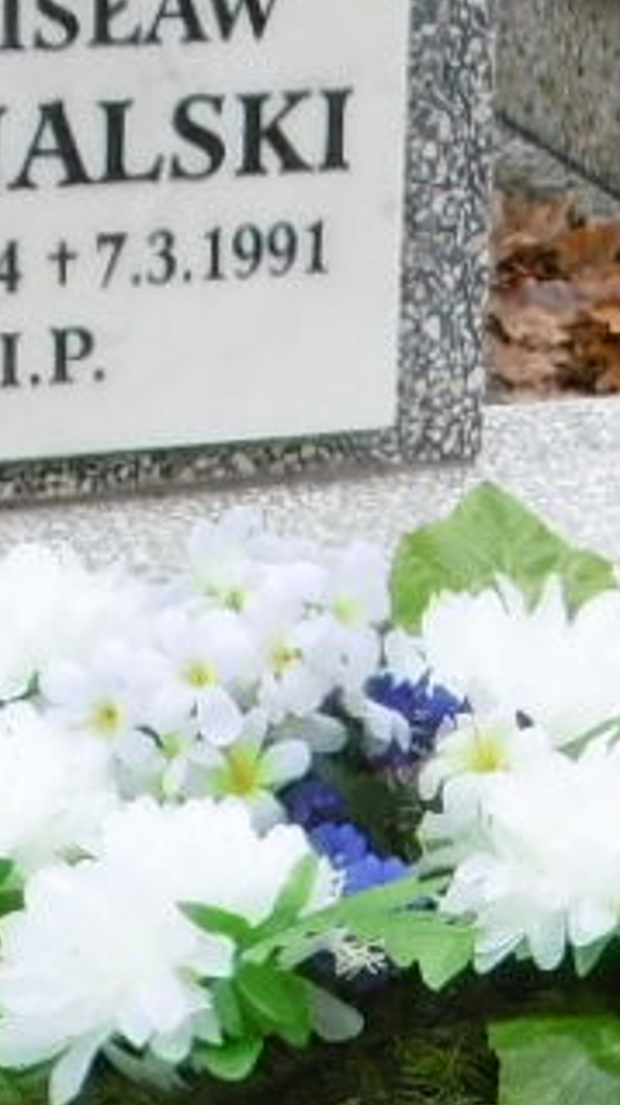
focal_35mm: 168
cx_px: 468
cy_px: 1645
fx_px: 4919
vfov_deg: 12.2
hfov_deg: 7.2
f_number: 3.1
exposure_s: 1/160
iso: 100
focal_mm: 4.3
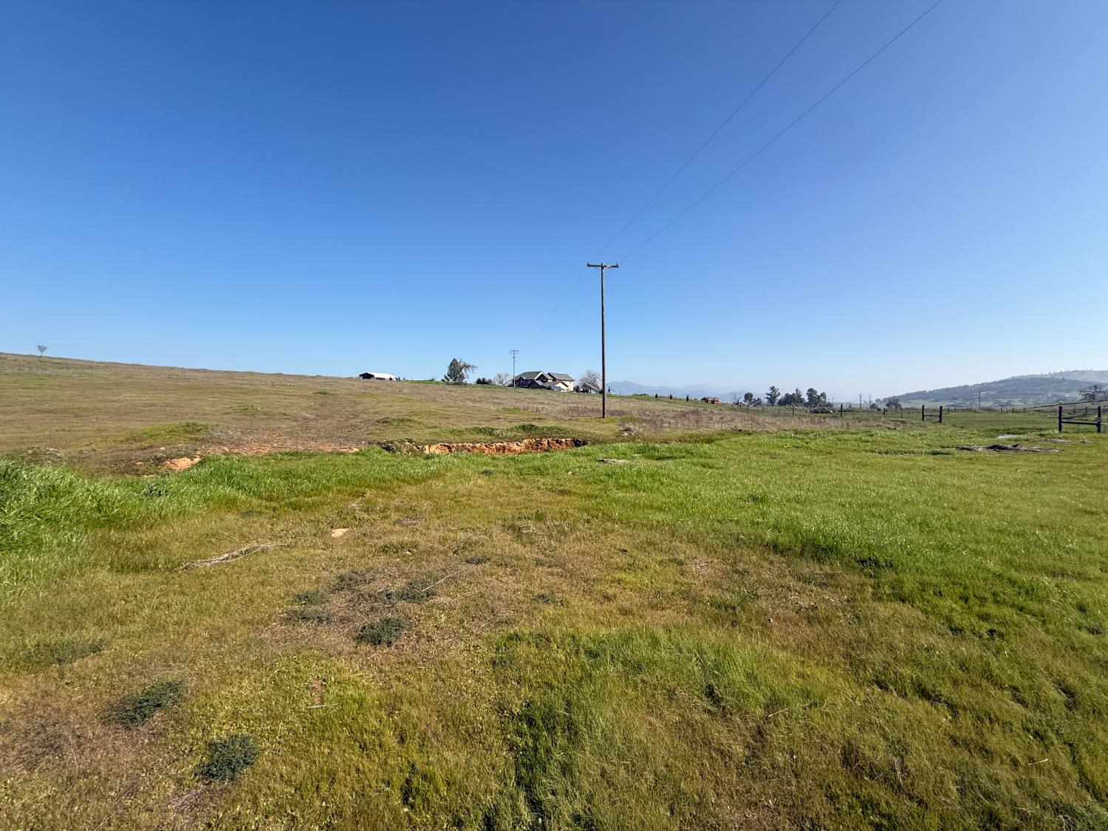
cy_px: 416
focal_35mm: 14
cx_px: 554
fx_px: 448
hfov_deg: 102.1
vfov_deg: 85.7
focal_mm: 2.22
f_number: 2.2
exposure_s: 1/2165
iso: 50
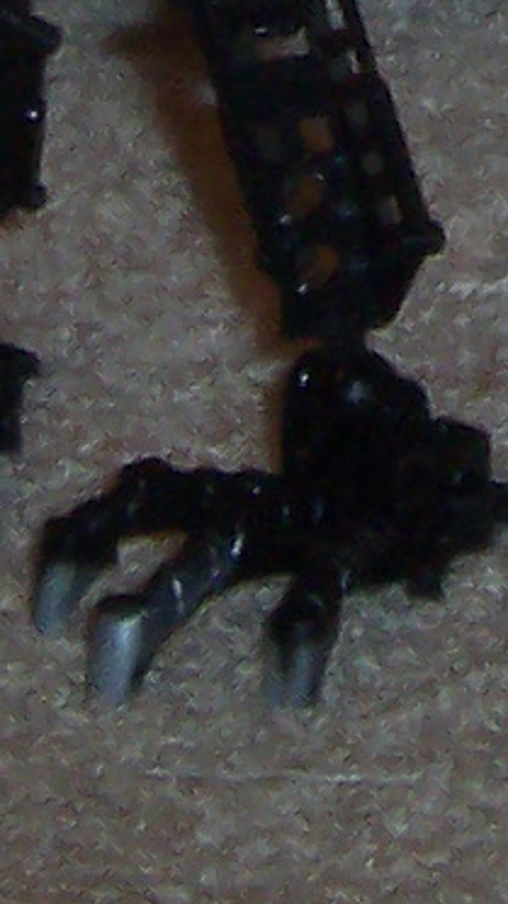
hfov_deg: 5.5
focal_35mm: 220
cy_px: -921
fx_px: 5273
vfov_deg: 9.2
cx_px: 583
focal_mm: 5.6
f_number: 2.8
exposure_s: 1/60
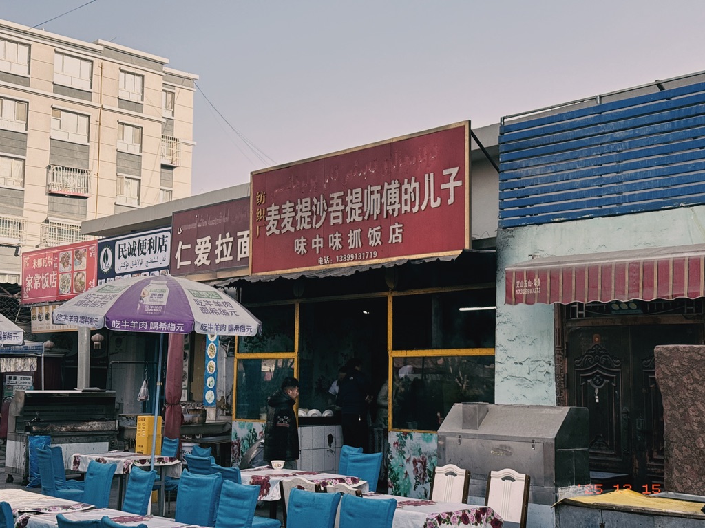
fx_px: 978
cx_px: 352
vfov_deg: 30.3
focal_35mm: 48
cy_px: 264
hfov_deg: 39.7
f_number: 1.78
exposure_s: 1/2273
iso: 80
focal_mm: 6.76
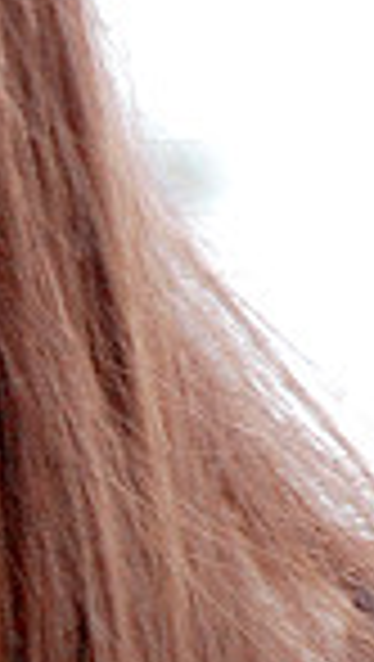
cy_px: 612
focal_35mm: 1266
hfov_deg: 1.0
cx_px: -1036
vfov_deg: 1.7
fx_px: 22256
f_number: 5
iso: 400
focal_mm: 116
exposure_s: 1/60
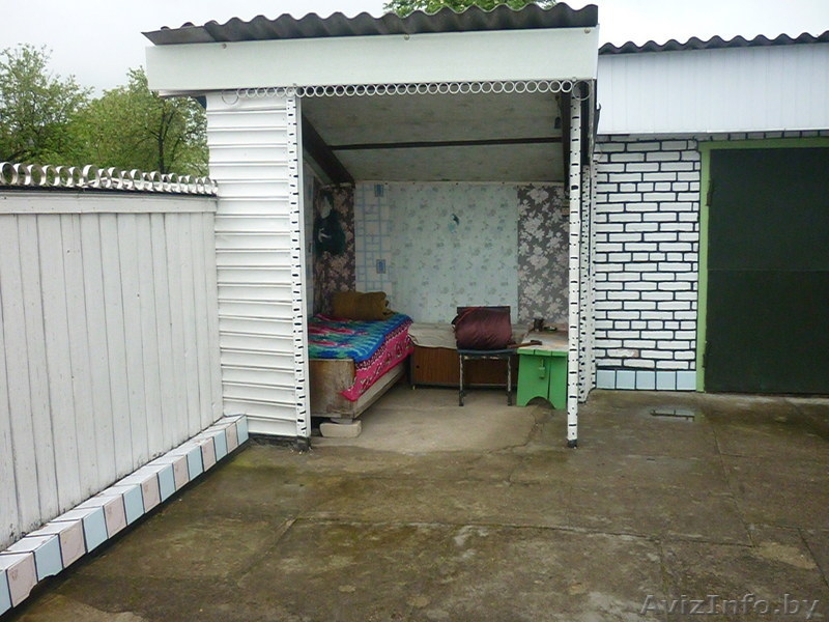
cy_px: 311
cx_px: 414
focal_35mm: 33
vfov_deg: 42.9
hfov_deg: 55.4
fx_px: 790
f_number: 2.8
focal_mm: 5.5
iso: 500
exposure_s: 1/800
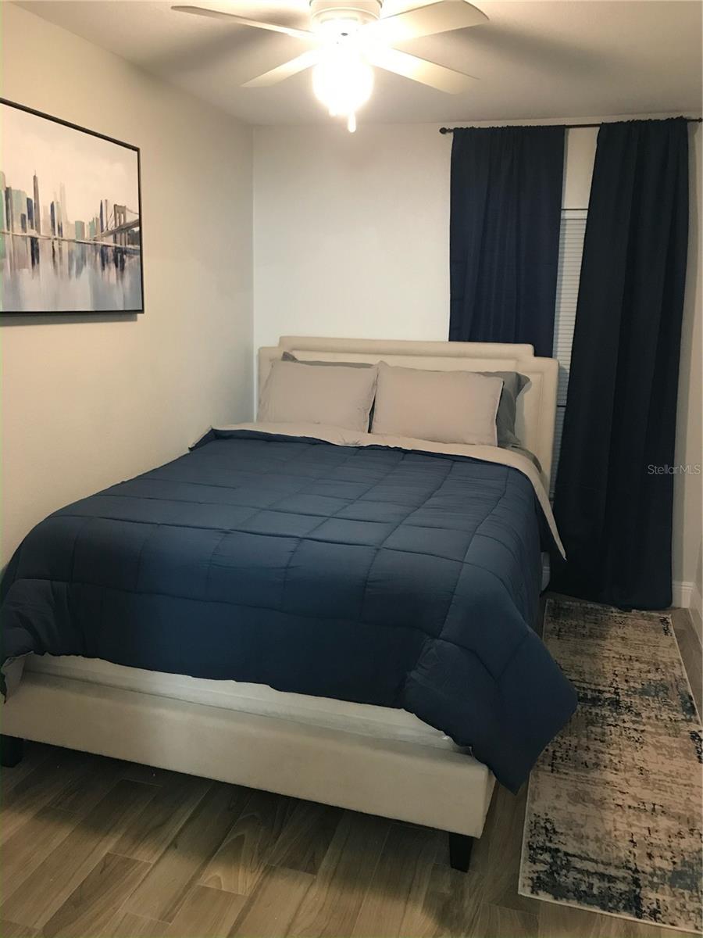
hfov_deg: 49.7
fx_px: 758
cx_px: 352
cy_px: 469
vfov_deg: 63.4
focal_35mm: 28
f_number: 1.8
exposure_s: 1/15
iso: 80
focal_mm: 3.99
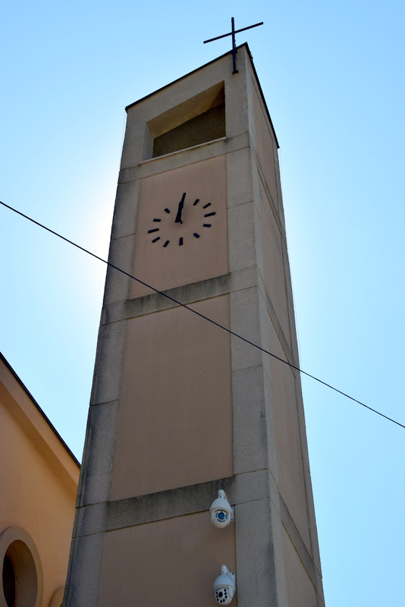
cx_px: 202
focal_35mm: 52
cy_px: 304
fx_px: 885
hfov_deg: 25.8
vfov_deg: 37.8
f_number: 11
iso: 400
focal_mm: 35
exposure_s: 1/500
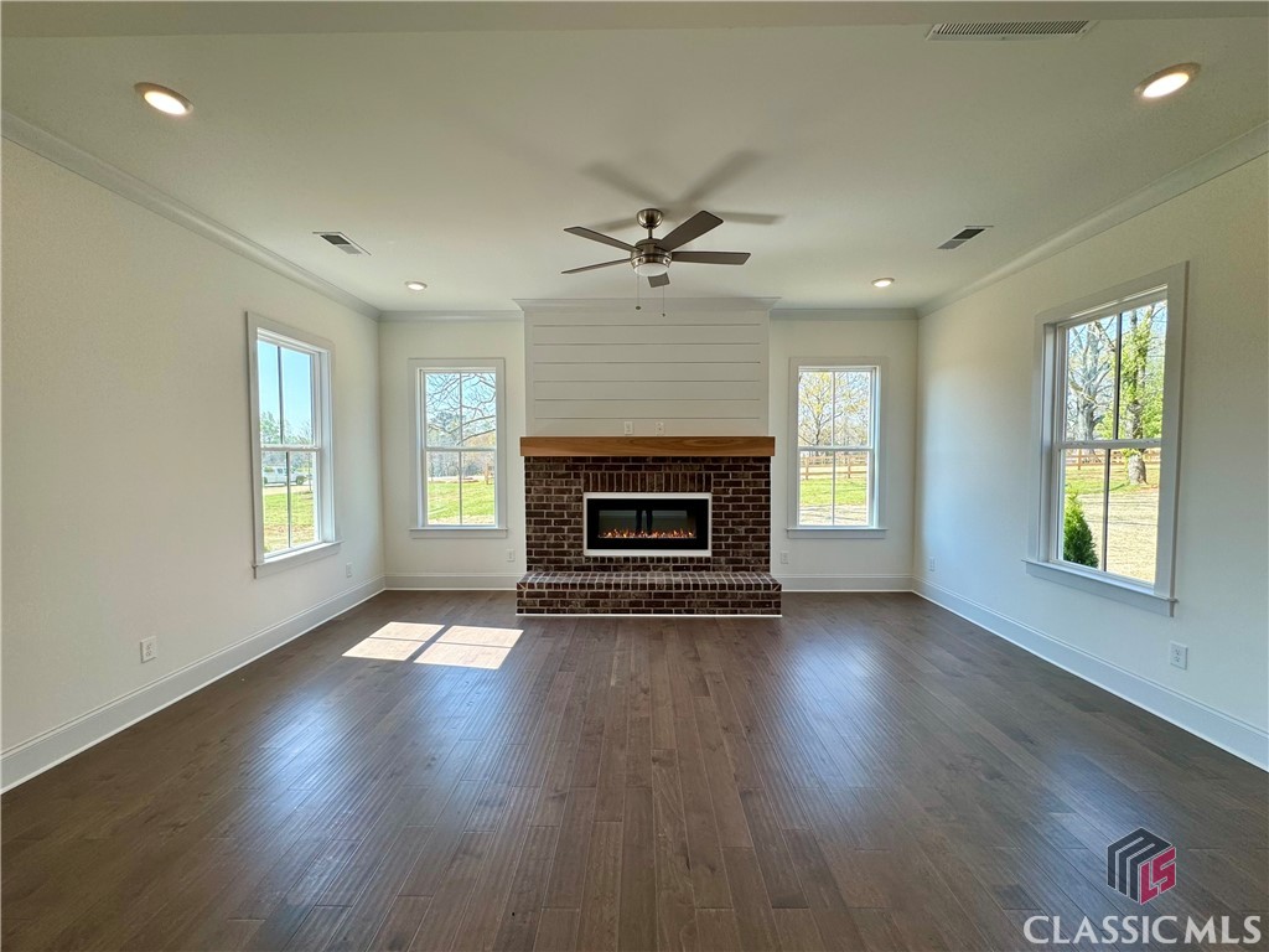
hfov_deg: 102.1
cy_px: 476
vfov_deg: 85.7
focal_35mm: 14
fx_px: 513
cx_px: 634
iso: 40
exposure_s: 1/154
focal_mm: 2.22
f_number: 2.2
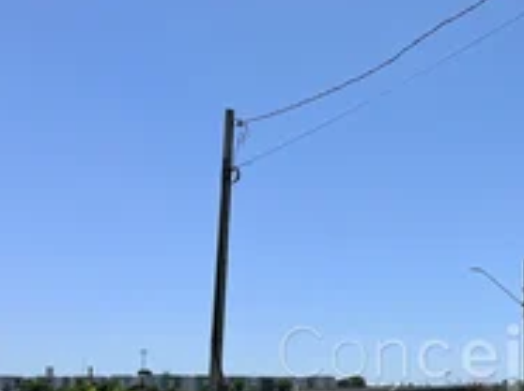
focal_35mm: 54
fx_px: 816
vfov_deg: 26.1
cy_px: 347
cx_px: 485
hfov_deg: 33.5
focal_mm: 5.1
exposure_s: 1/5319
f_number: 1.6
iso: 50
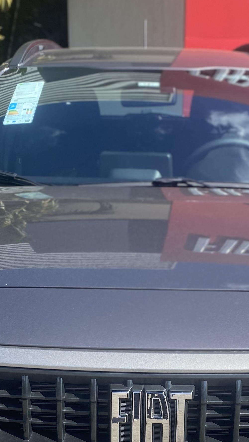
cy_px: 353
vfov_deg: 32.0
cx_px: 135
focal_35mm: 64
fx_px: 751
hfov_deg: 18.8
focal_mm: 4.25
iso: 32
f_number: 1.8
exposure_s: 1/1272
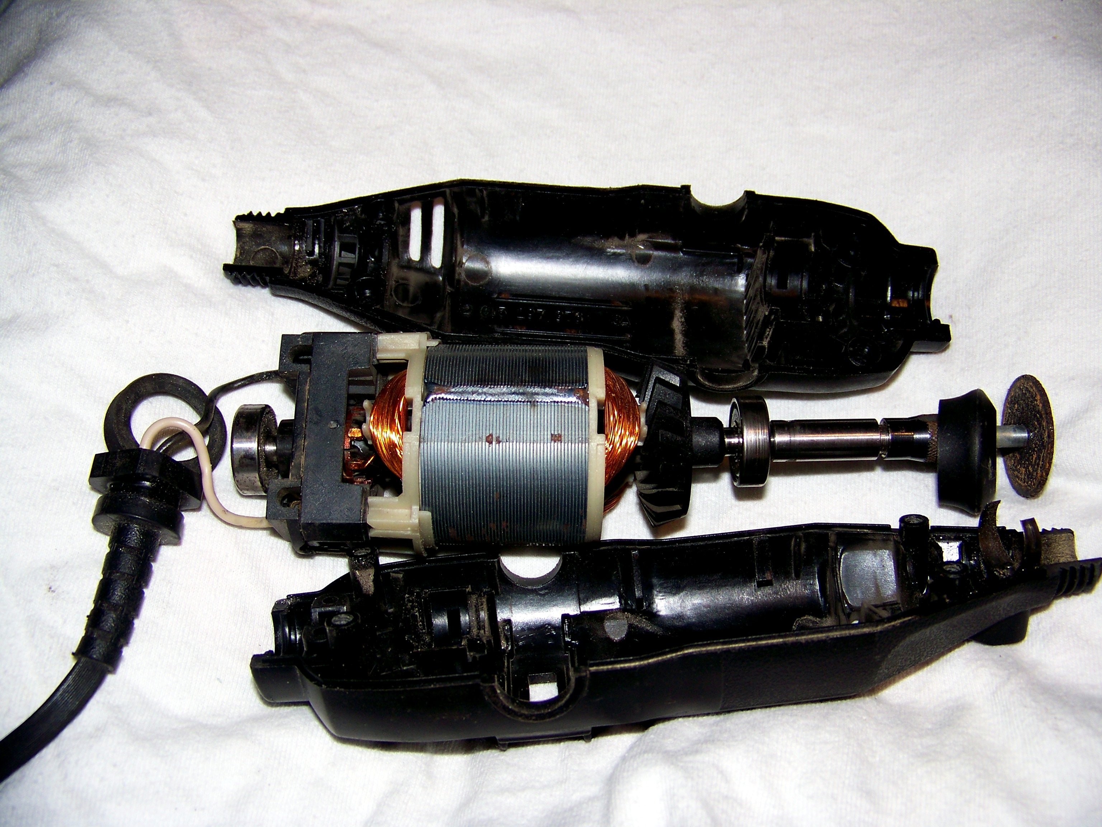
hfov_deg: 51.4
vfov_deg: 39.7
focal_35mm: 36
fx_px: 1146
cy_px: 414
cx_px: 551
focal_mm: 5.85
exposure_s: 1/30
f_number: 2.8
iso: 64
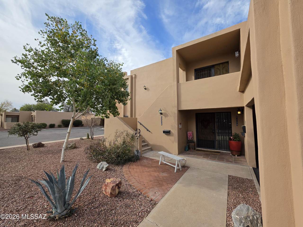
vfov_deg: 89.9
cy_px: 114
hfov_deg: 106.2
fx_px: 114
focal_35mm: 13
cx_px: 152
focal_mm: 2.2
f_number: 1.9
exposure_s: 1/1819
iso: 40
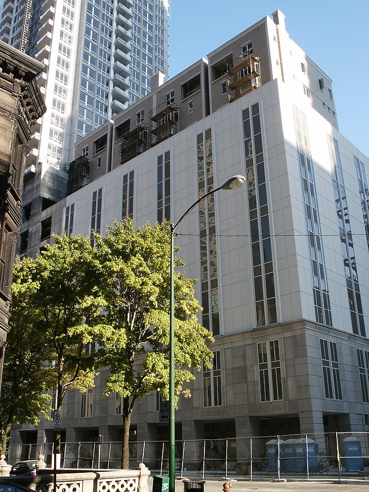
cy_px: 246
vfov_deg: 52.6
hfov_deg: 40.7
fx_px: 497
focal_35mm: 35
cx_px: 184
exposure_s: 1/90
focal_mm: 7.18
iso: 64
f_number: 6.7
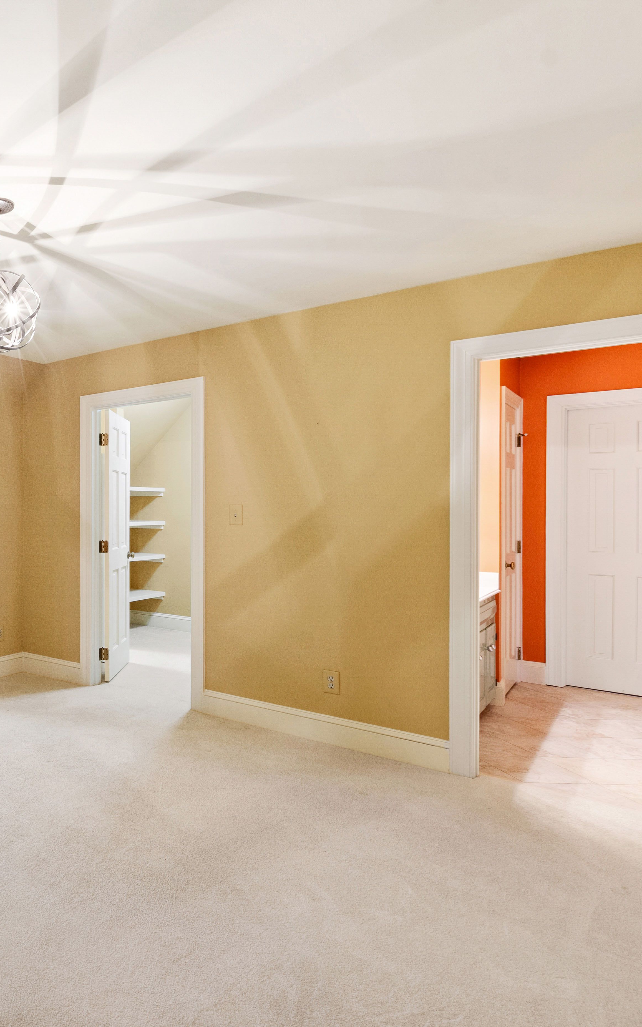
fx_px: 644
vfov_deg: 77.2
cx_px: -37
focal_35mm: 23
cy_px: 513
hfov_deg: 43.2
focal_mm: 10
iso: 100
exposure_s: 1
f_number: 8
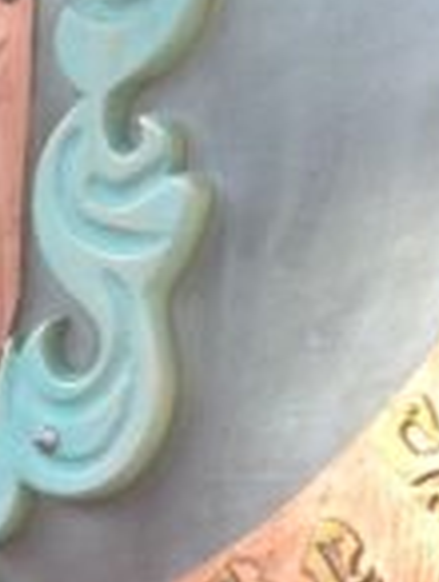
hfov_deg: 5.9
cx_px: -978
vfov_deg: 8.2
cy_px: 1160
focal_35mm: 231
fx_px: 3895
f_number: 2.4
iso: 50
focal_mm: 4.12
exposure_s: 1/212
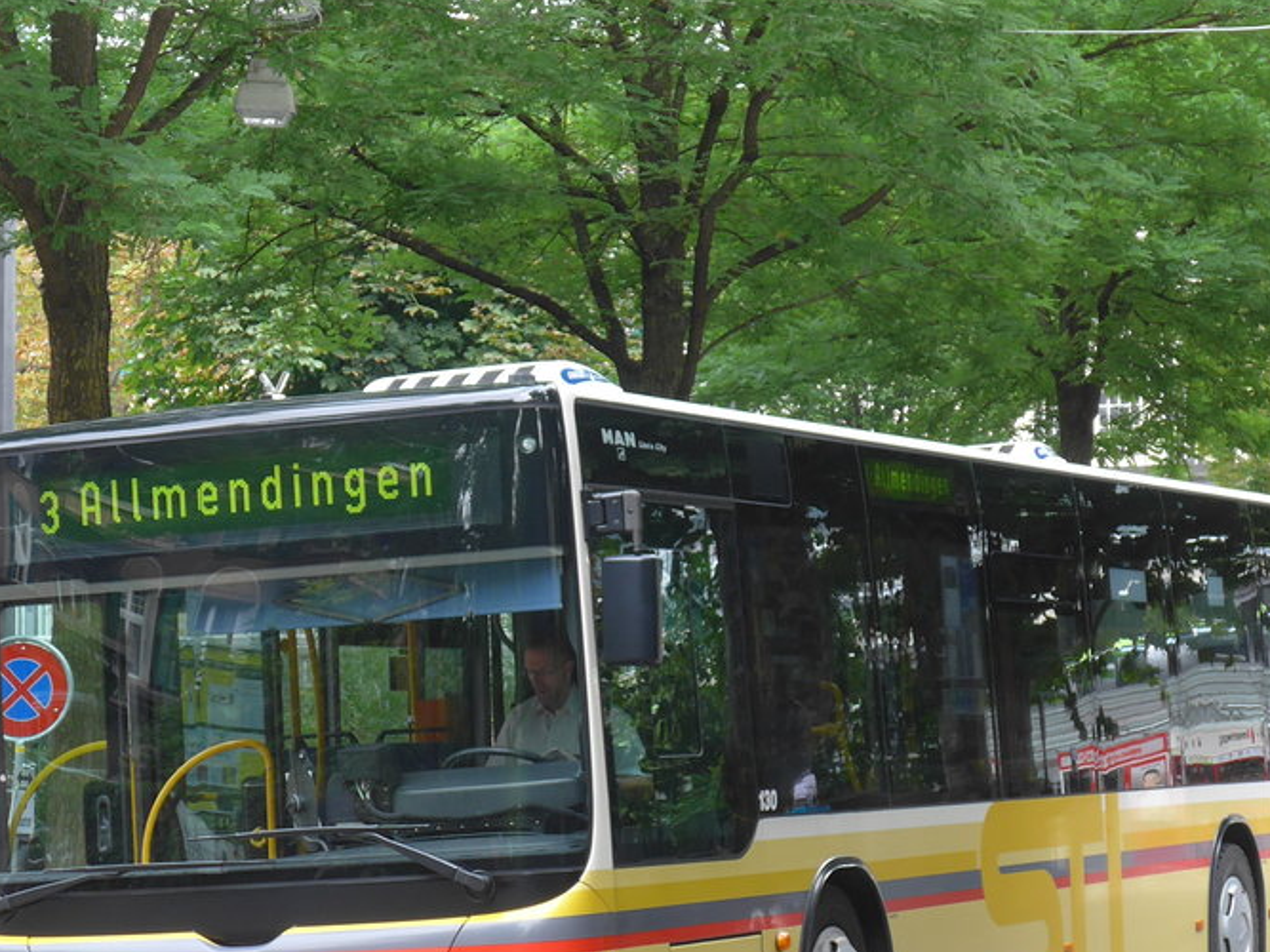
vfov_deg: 11.8
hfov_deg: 15.6
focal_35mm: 126
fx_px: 4622
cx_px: 512
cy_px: 527
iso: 125
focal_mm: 14.2
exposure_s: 1/80
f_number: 4.1
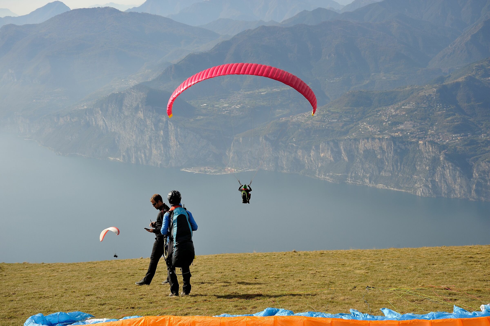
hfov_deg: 27.0
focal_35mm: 75
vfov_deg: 18.2
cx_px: 245
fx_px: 1020
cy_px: 163
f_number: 11
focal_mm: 75
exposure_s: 1/200
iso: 200
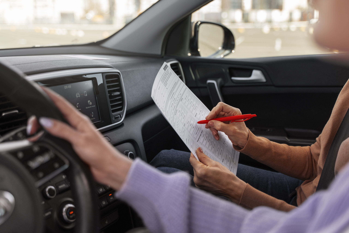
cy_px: 116
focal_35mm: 42
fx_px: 407
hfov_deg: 46.4
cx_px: 174
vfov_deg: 31.9
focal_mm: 42
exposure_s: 1/1000
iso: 500
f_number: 2.8
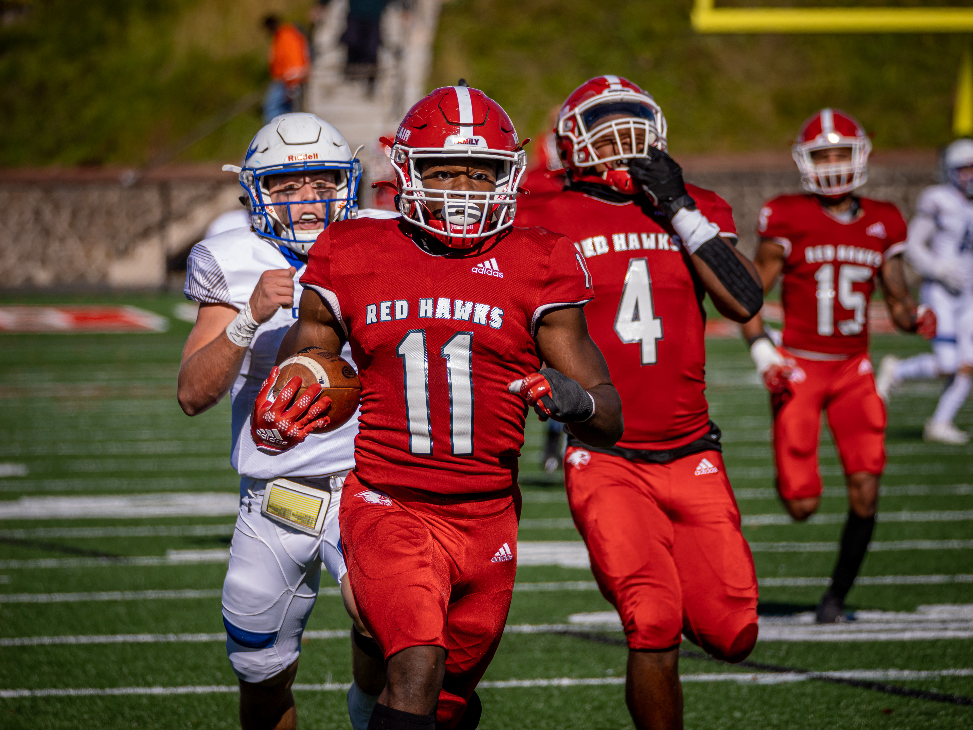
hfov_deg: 4.4
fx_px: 12597
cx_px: 486
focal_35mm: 448
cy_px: 365
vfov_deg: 3.3
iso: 250
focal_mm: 224
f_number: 5.2
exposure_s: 1/2000
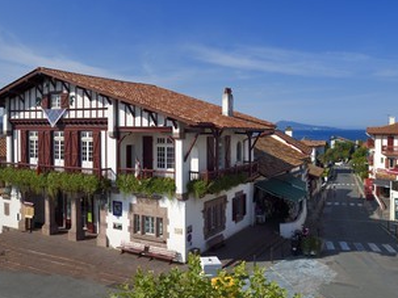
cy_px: 133
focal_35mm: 32
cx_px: 243
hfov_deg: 56.3
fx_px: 368
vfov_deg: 44.1
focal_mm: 24
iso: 200
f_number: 16
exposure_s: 1/250
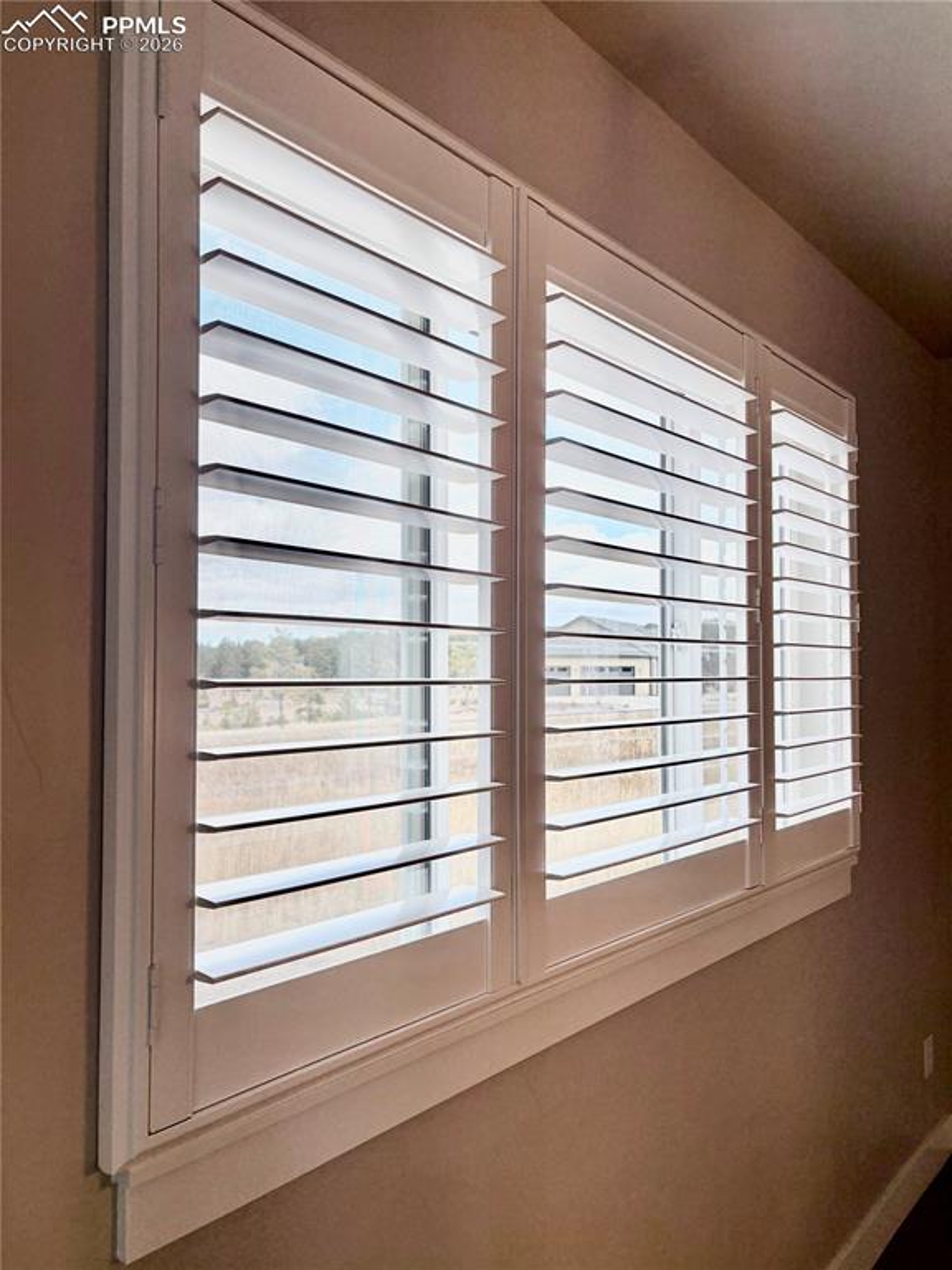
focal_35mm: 26
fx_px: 953
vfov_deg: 67.3
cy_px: 635
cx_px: 476
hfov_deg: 53.1
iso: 50
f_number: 1.6
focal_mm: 5.96
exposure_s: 1/654
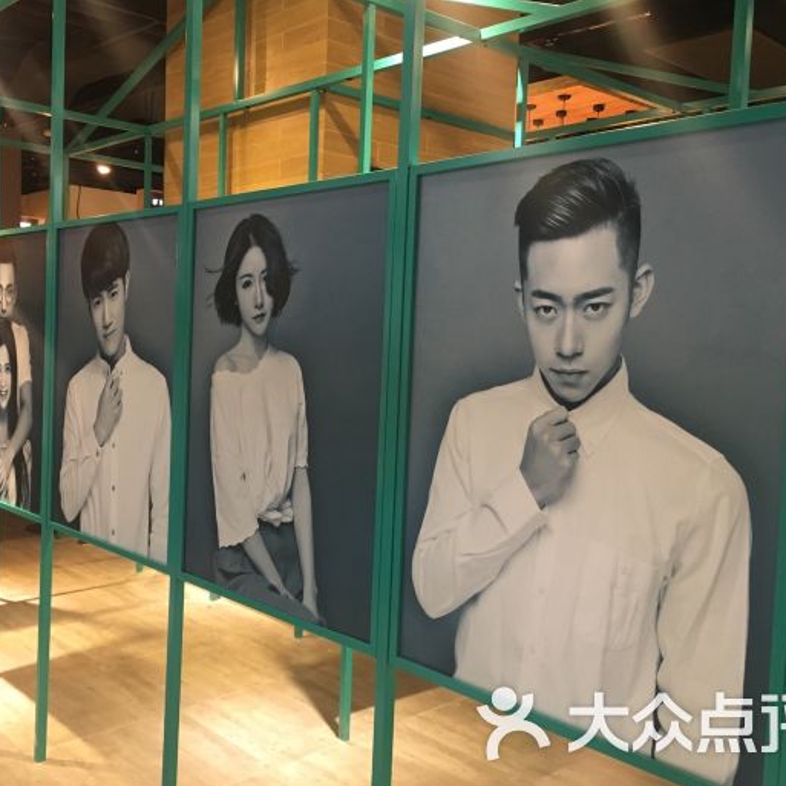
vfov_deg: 47.2
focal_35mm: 35
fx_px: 899
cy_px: 401
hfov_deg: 47.0
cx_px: 325
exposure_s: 1/33
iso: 160
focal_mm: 4.15
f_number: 2.2
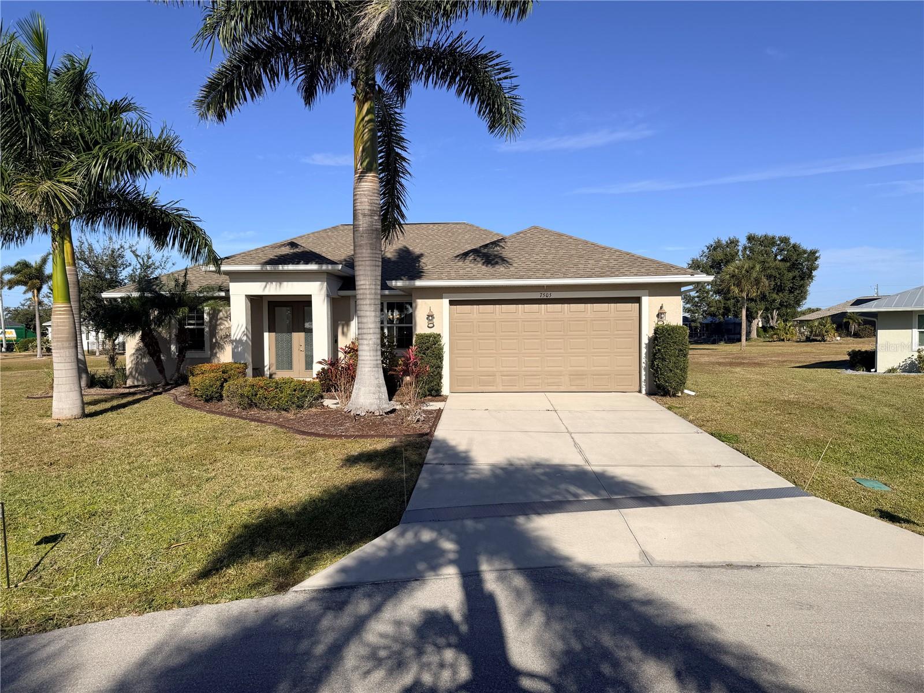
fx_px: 641
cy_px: 346
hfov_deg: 71.6
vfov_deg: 56.8
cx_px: 462
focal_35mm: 24
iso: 80
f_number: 1.78
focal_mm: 6.76
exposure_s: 1/7353
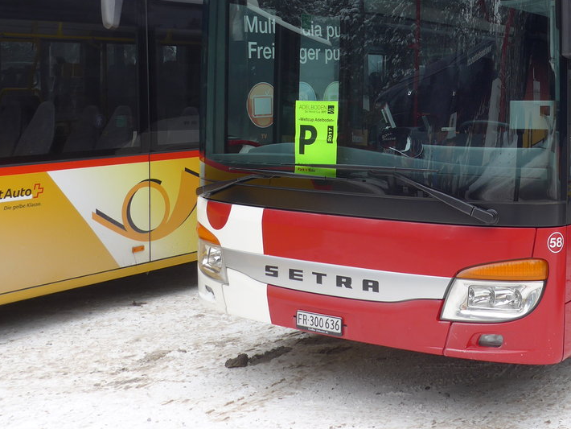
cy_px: 90
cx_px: 462
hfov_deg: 37.4
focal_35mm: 49
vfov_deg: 29.1
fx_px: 809
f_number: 2.8
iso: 80
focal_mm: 6
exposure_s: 1/250
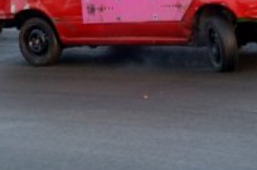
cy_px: -69
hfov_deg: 6.7
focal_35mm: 307
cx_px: 170
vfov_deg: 4.4
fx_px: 2183
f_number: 5.3
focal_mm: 65
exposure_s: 1/320
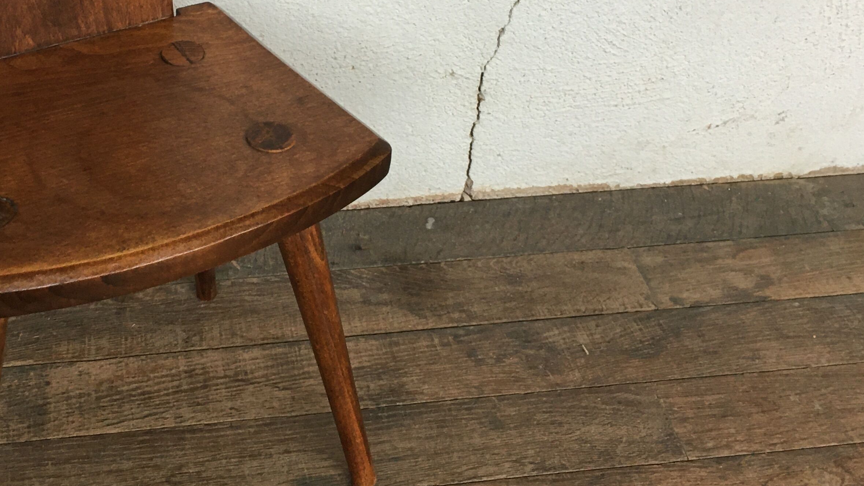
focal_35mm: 54
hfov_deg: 38.2
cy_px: 106
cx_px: 311
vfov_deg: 22.0
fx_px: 1237
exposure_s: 1/33
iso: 125
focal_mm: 4.15
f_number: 2.2
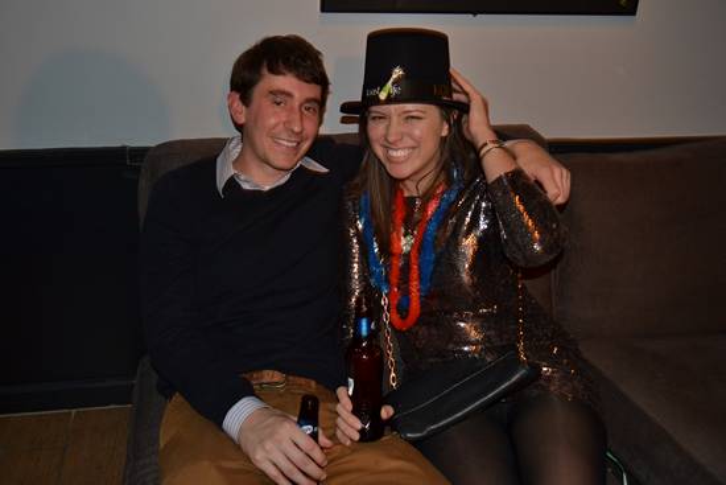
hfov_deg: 53.1
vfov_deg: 36.9
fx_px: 726
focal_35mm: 36
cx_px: 363
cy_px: 242
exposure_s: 1/4
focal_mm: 24
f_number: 4
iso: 400
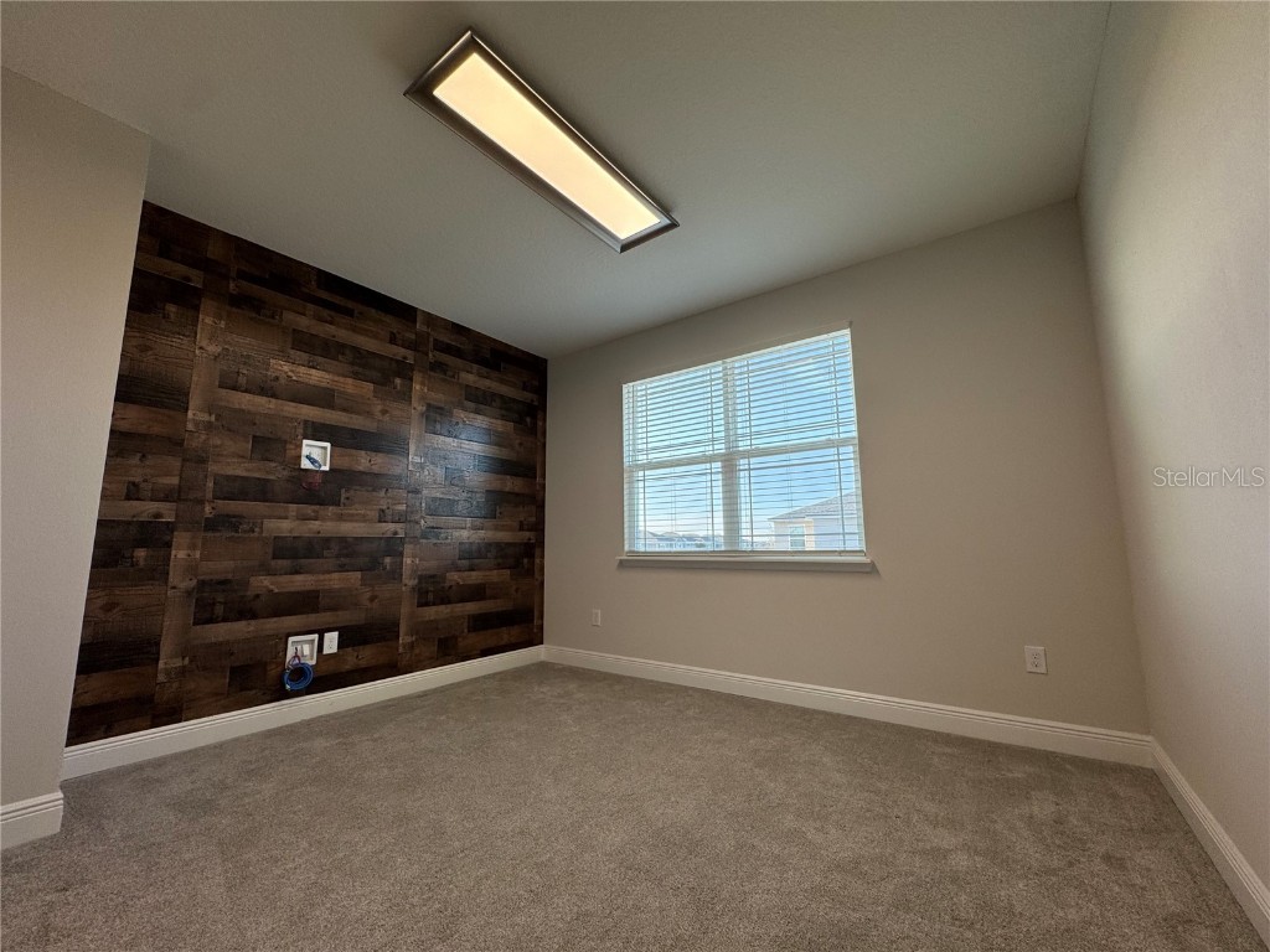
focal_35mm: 14
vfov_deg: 85.7
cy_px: 476
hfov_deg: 102.1
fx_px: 514
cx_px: 635
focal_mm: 2.22
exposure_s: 1/120
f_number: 2.2
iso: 50
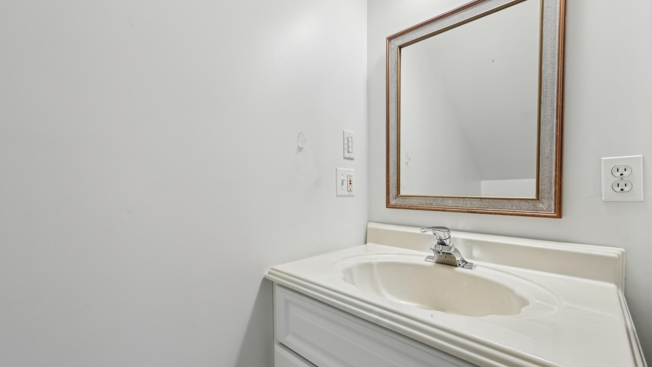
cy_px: 190
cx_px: 327
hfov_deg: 103.0
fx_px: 259
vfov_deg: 70.5
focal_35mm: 15
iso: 100
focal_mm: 14
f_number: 8
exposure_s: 1/25
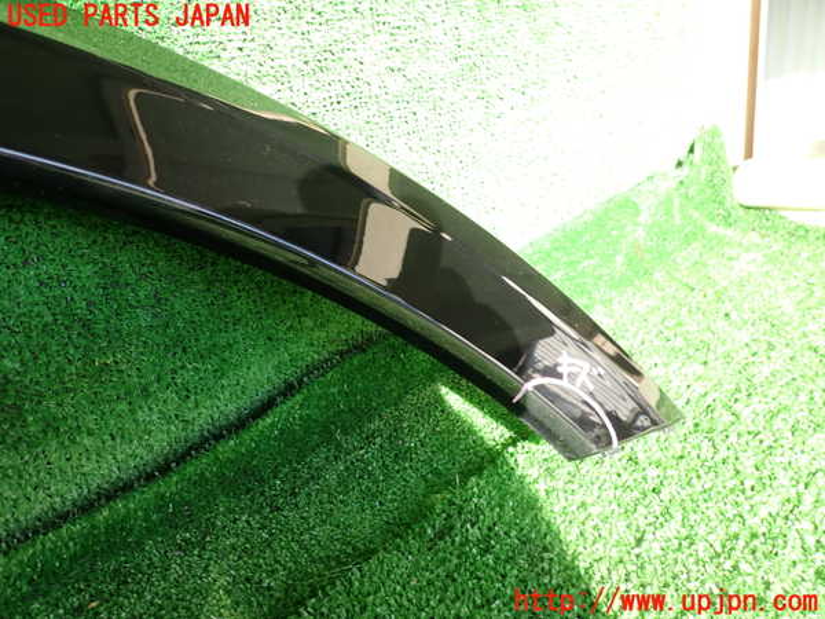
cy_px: 310
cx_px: 412
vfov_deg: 54.9
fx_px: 596
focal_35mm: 25
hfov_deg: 69.4
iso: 100
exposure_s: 1/125
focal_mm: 4.5
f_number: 2.8
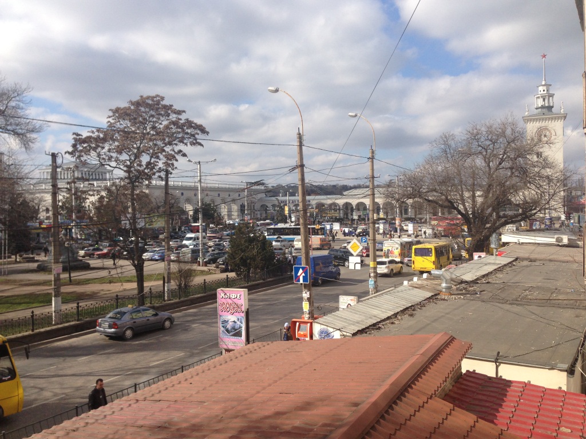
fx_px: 559
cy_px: 220
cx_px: 293
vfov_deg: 42.9
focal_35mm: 33
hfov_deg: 55.4
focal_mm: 4.13
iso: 50
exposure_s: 1/1748
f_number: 2.4
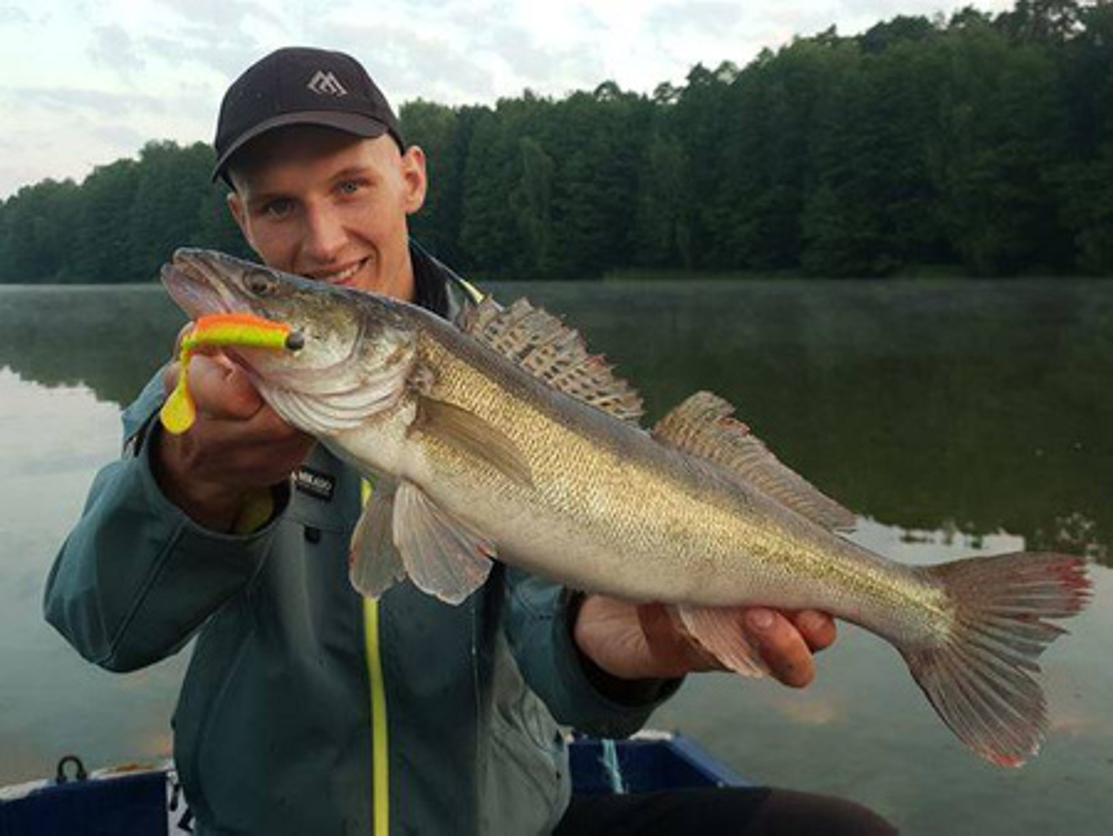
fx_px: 836
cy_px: 418
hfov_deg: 67.3
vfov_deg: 53.1
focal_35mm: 26
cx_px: 556
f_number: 1.5
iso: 80
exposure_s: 1/120
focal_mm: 4.3
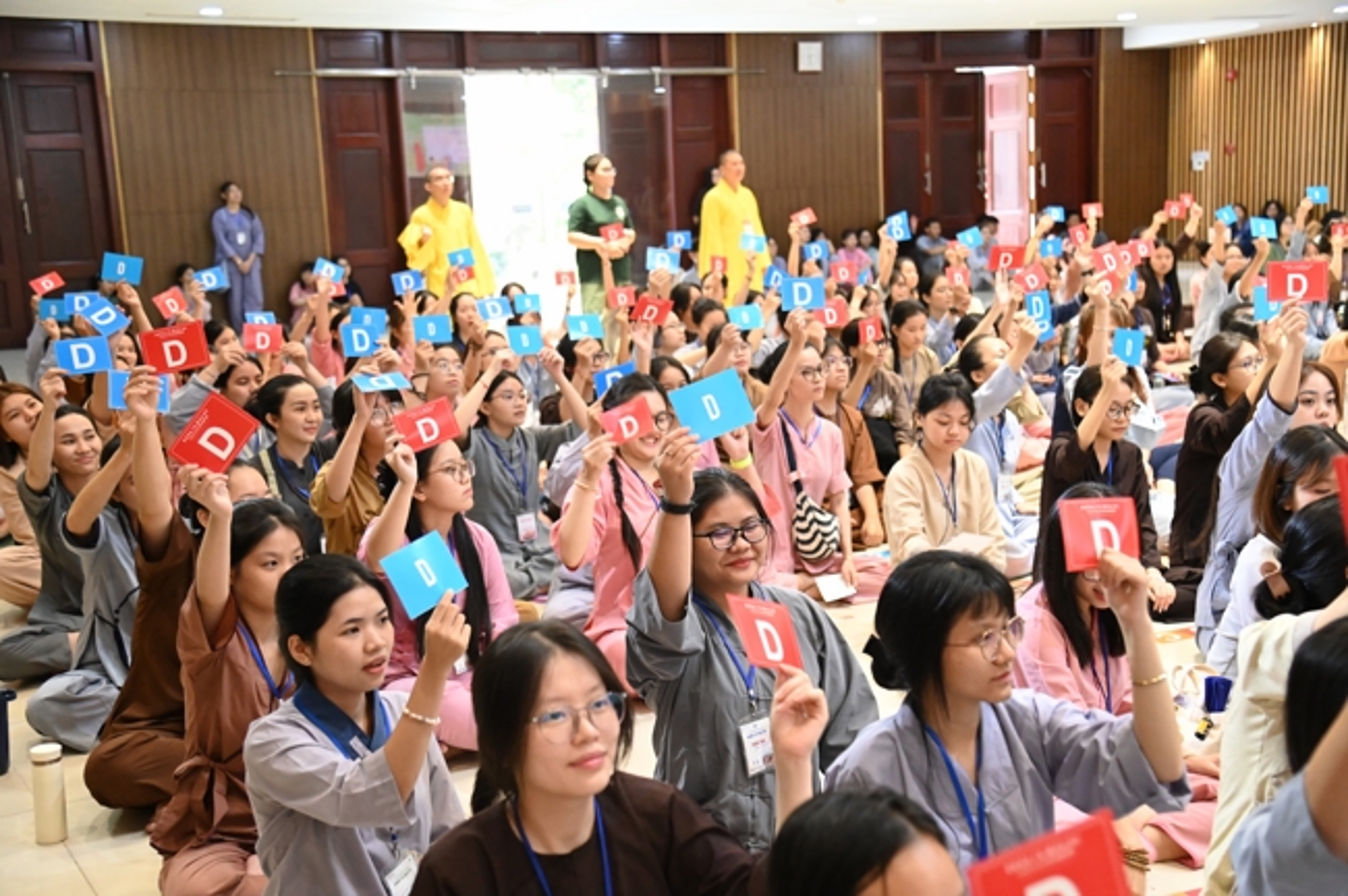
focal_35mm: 48
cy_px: 448
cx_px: 674
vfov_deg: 28.0
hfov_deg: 41.2
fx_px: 1795
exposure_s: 1/200
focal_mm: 48
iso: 8000
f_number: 4
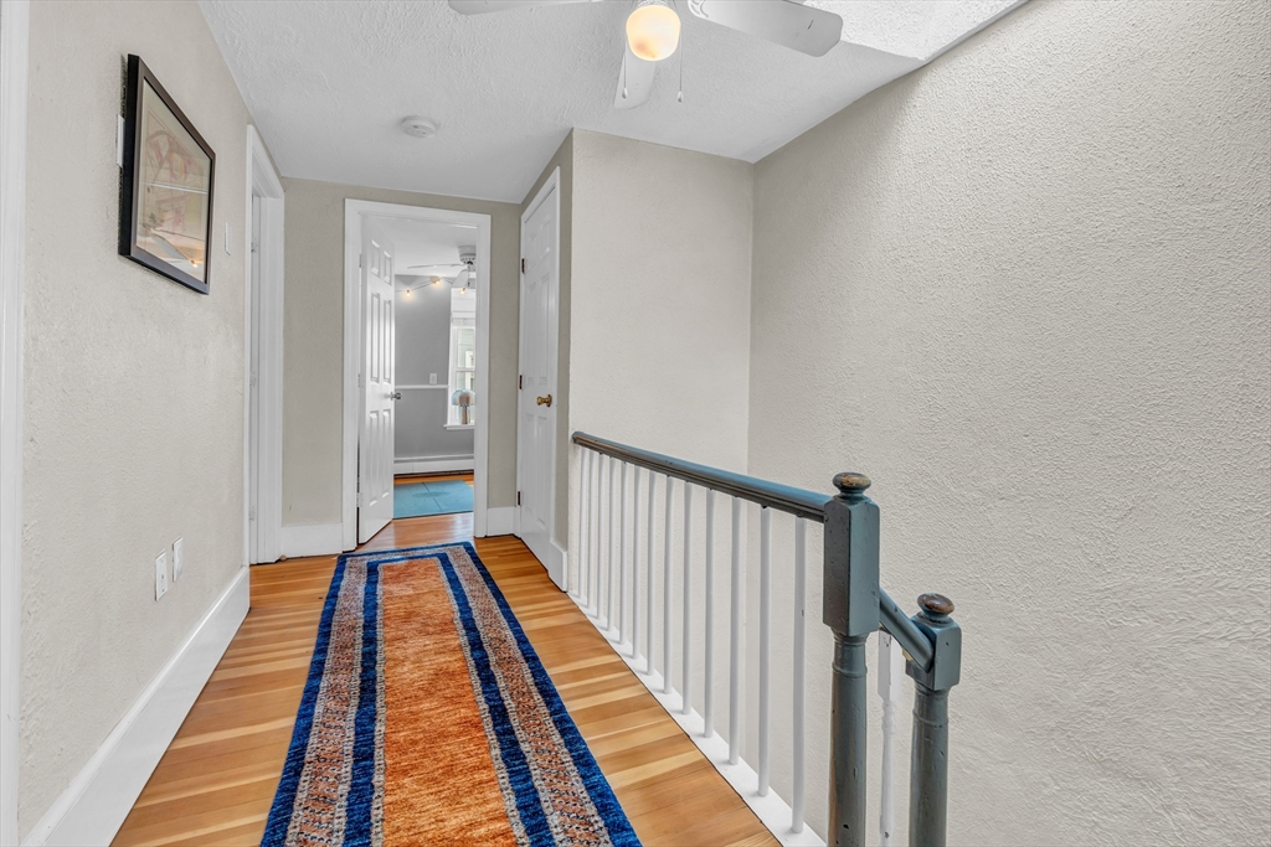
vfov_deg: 73.8
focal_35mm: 16
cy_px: 424
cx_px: 636
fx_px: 565
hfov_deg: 96.7
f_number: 11
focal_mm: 16
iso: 320
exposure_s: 1/1.67
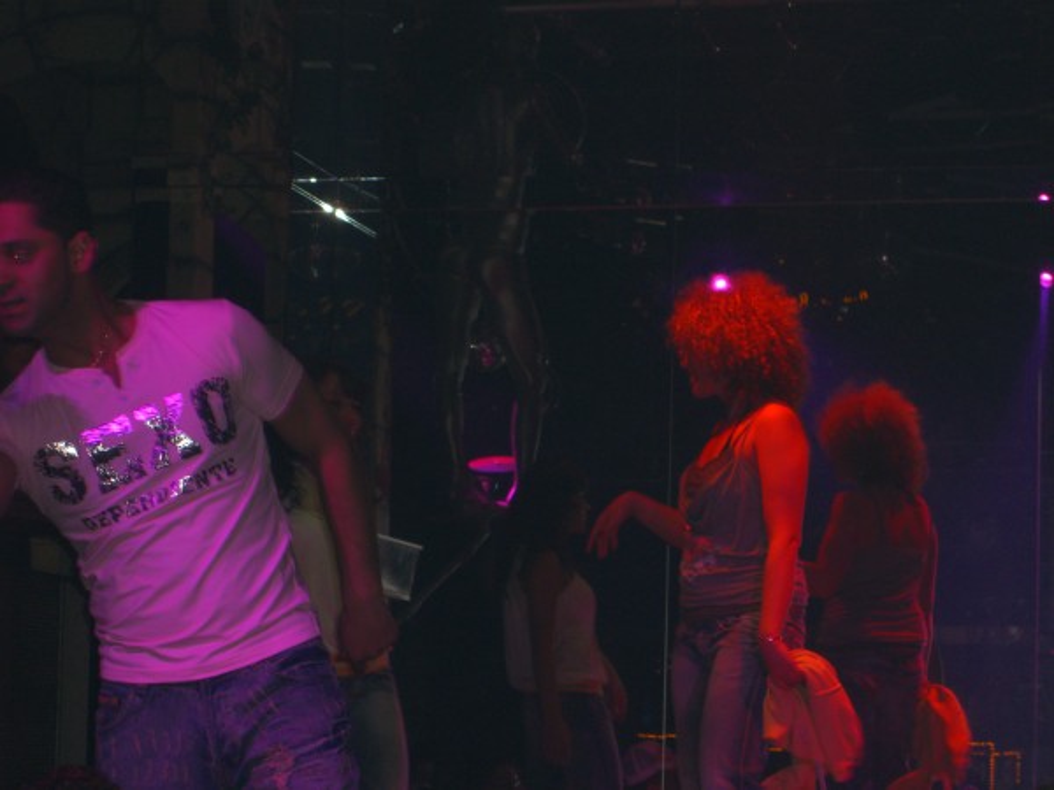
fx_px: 3471
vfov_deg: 13.0
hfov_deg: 17.3
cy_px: 395
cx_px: 527
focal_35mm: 114
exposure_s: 1/60
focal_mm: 23.7
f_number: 5.1
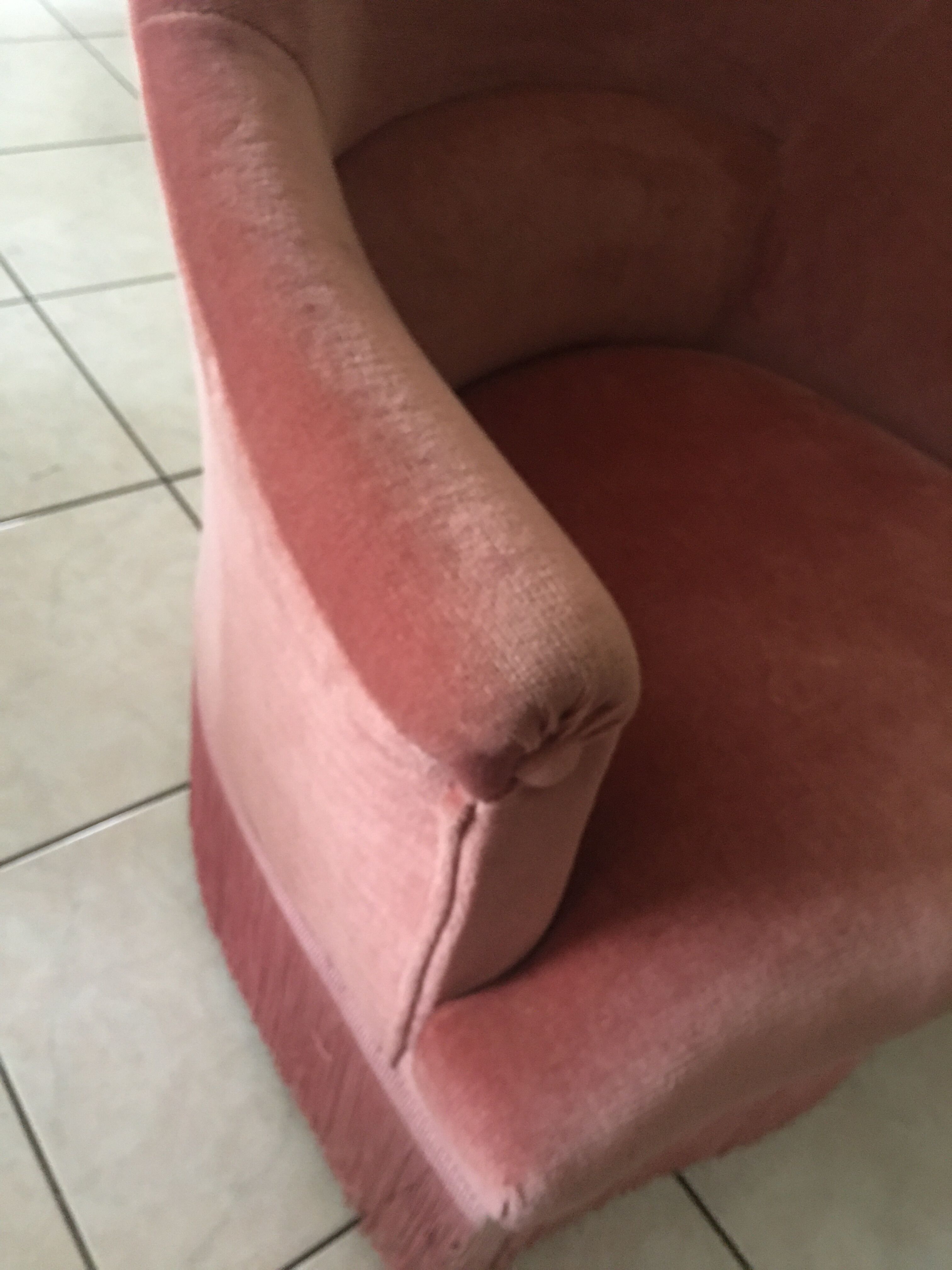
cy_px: 635
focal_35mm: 29
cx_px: 476
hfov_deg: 48.2
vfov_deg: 61.7
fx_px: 1063
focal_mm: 4.15
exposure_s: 1/8
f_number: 2.2
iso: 160
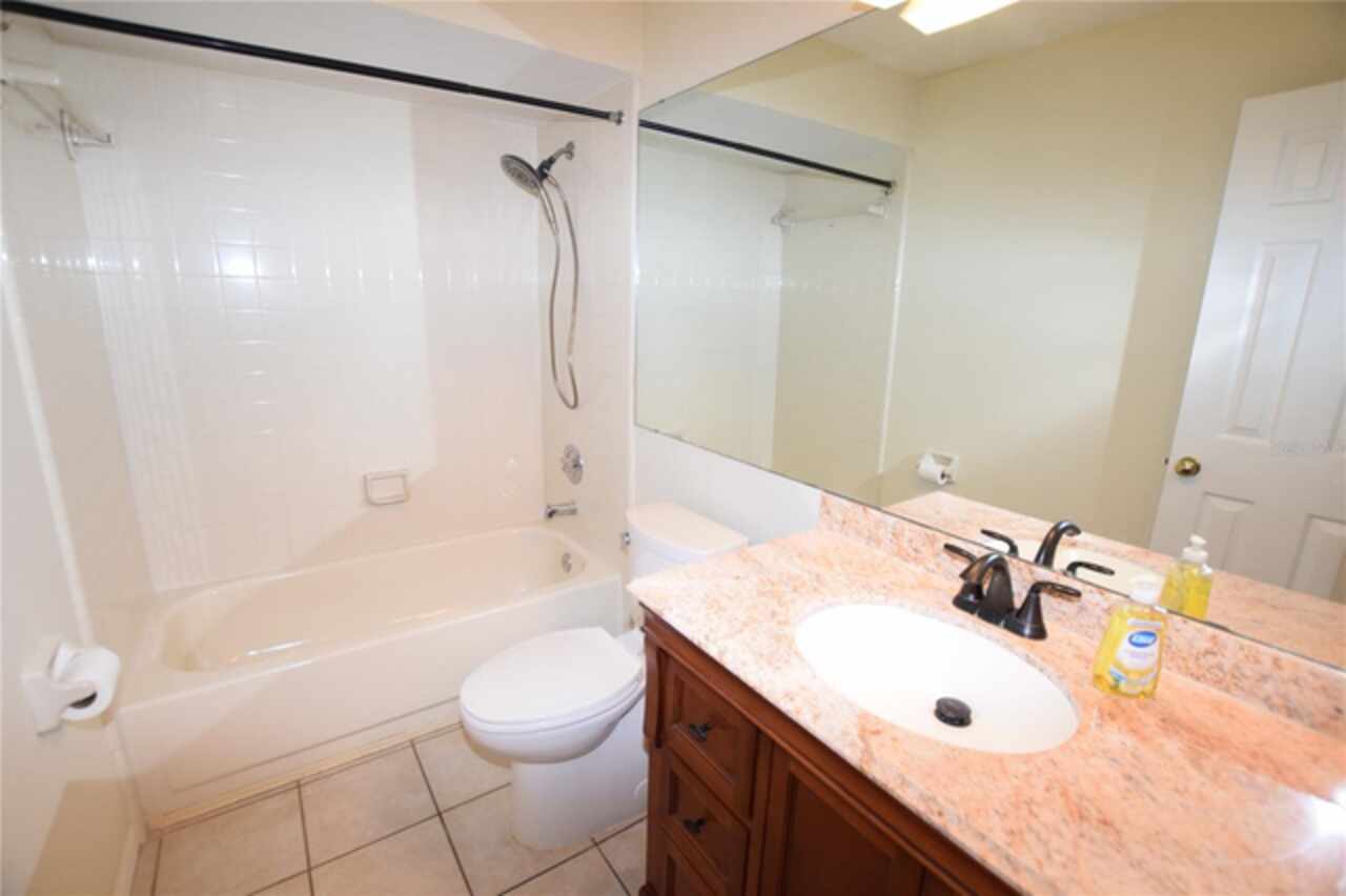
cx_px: 673
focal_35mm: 15
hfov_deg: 100.4
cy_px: 448
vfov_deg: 77.3
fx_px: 561
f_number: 5
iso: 800
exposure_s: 1/100
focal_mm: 10
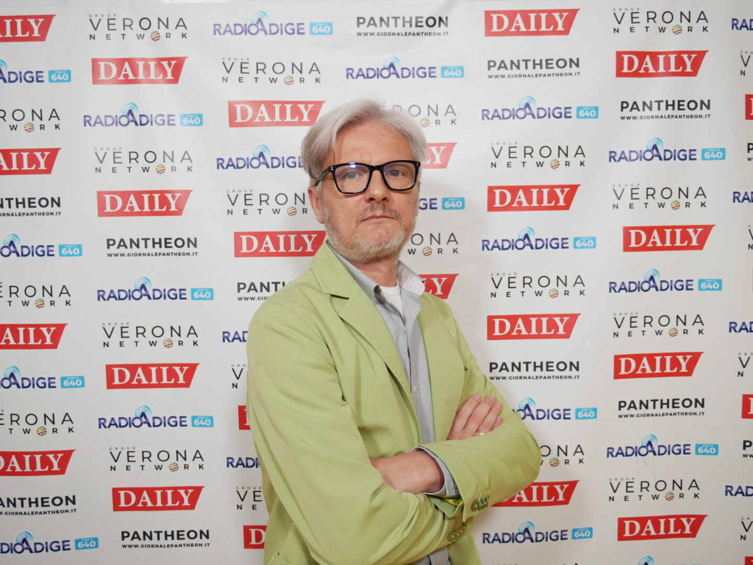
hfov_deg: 63.4
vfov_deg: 49.8
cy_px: 282
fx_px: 609
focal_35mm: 28
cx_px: 376
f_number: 3.5
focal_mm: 14
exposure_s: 1/125
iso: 1250
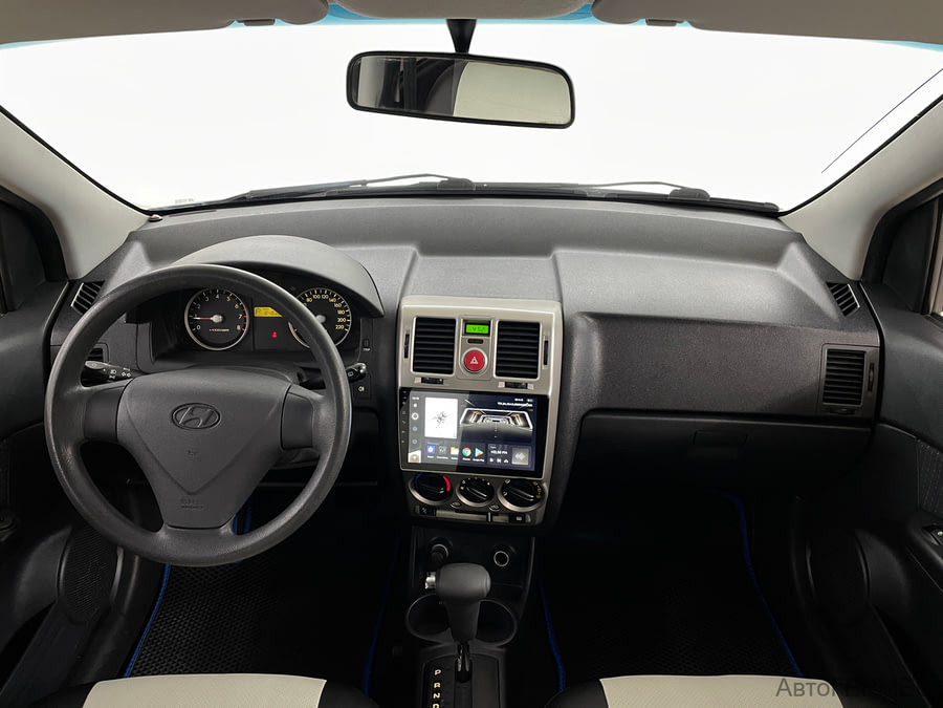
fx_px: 708
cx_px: 472
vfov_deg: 53.1
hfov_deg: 67.3
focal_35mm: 26
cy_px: 354
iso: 125
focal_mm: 4.2
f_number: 1.6
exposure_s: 1/50
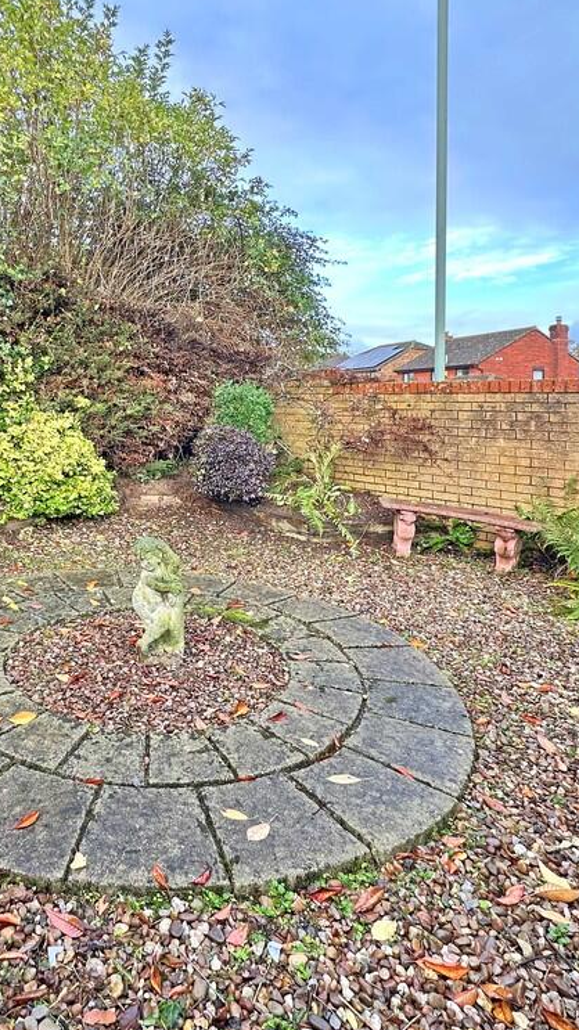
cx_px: 126
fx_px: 574
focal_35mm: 21
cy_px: 519
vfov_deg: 83.9
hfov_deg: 50.7
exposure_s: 1/148
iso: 40
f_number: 2.2
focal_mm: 2.22
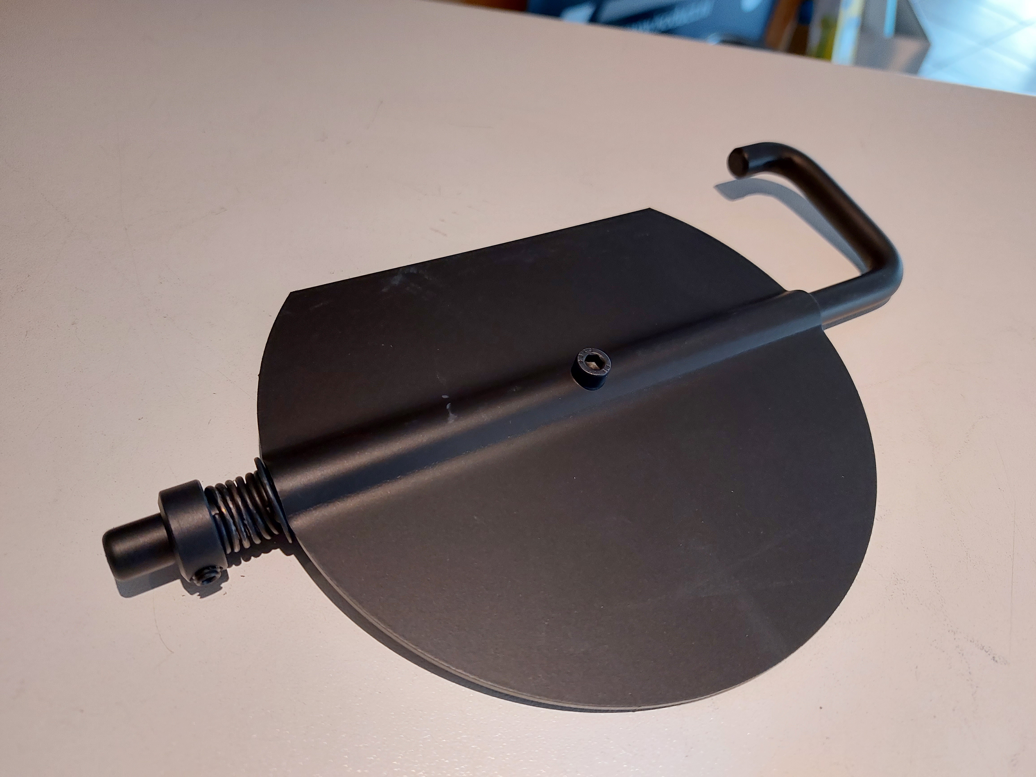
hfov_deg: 71.6
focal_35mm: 24
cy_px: 388
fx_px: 718
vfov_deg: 56.8
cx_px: 518
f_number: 1.8
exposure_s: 1/50
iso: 160
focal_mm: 5.23
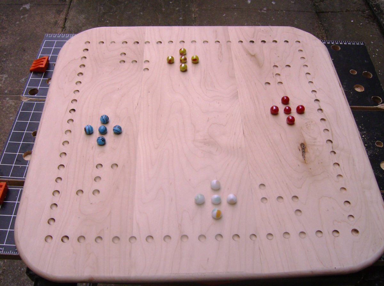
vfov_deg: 39.5
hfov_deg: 51.5
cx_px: 192
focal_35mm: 36
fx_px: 398
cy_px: 143
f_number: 4.7
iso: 100
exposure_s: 1/776
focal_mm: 6
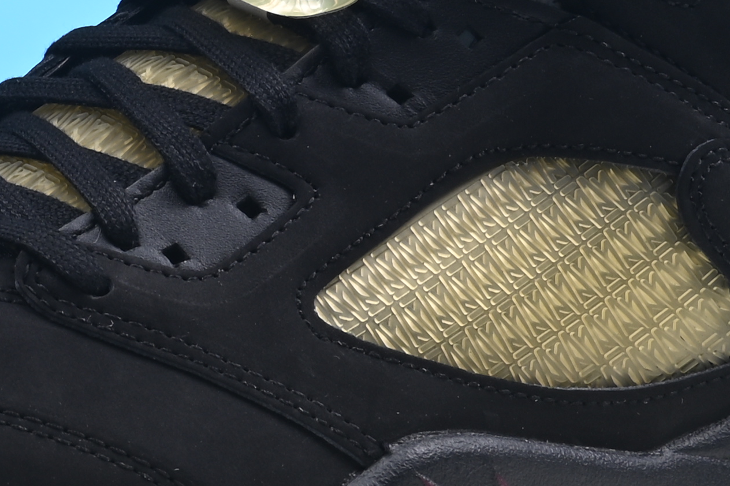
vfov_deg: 7.5
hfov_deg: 10.8
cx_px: -480
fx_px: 3669
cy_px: -117
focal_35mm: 181
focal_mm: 38
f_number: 16
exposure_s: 1/2
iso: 100
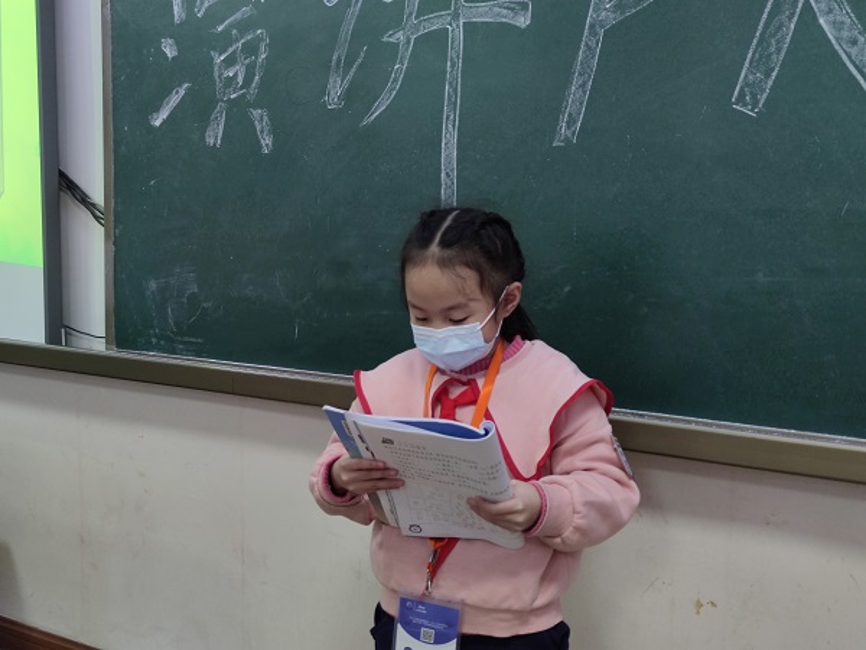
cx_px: 433
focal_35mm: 36
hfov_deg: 51.4
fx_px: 901
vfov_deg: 39.7
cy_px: 325
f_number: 1.69
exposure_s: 1/50
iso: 233
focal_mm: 6.72
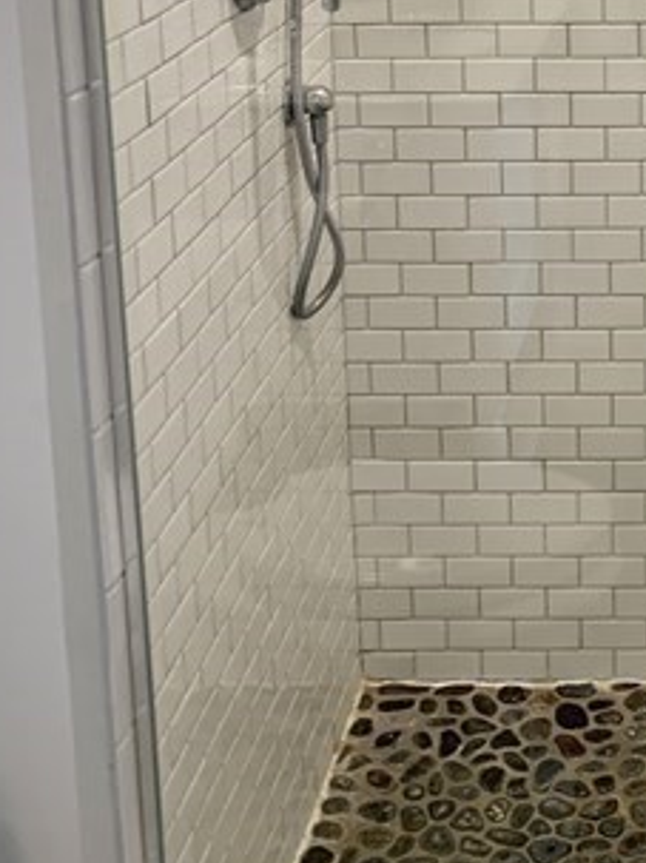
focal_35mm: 66
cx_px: 734
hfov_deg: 21.0
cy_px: -11
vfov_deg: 27.6
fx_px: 1643
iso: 64
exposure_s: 1/60
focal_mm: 4.25
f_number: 1.8
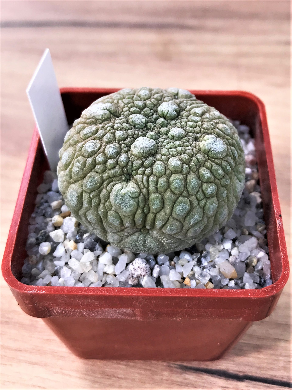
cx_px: 146
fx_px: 315
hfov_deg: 49.7
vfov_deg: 63.4
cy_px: 195
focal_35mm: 28
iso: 20
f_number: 1.8
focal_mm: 3.99
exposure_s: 1/247
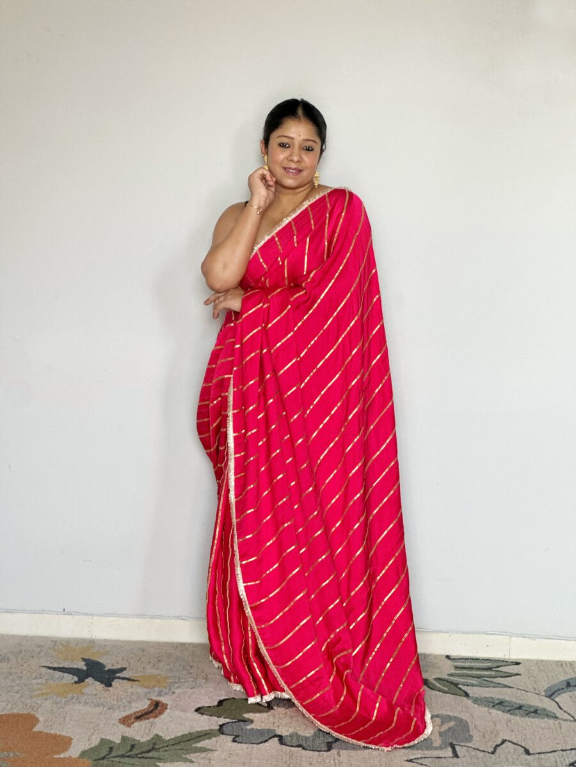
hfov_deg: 19.1
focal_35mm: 77
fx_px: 1708
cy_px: 384
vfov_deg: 25.3
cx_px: 288
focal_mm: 9
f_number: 2.8
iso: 200
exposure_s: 1/121
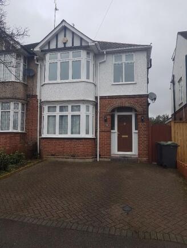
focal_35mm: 26
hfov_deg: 53.1
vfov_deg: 67.3
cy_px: 124
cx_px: 94
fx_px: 187
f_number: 1.7
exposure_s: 1/824
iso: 40
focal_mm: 4.2
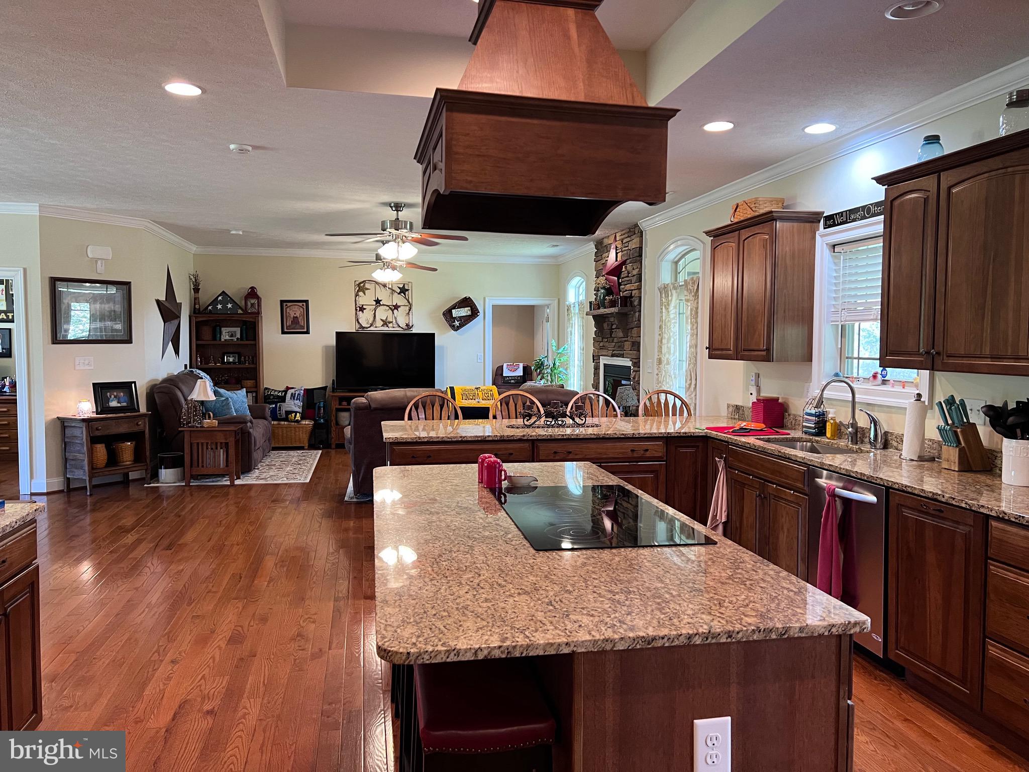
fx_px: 773
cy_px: 386
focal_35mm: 26
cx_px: 514
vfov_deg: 53.1
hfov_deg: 67.3
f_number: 1.5
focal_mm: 5.7
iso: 200
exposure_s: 1/60
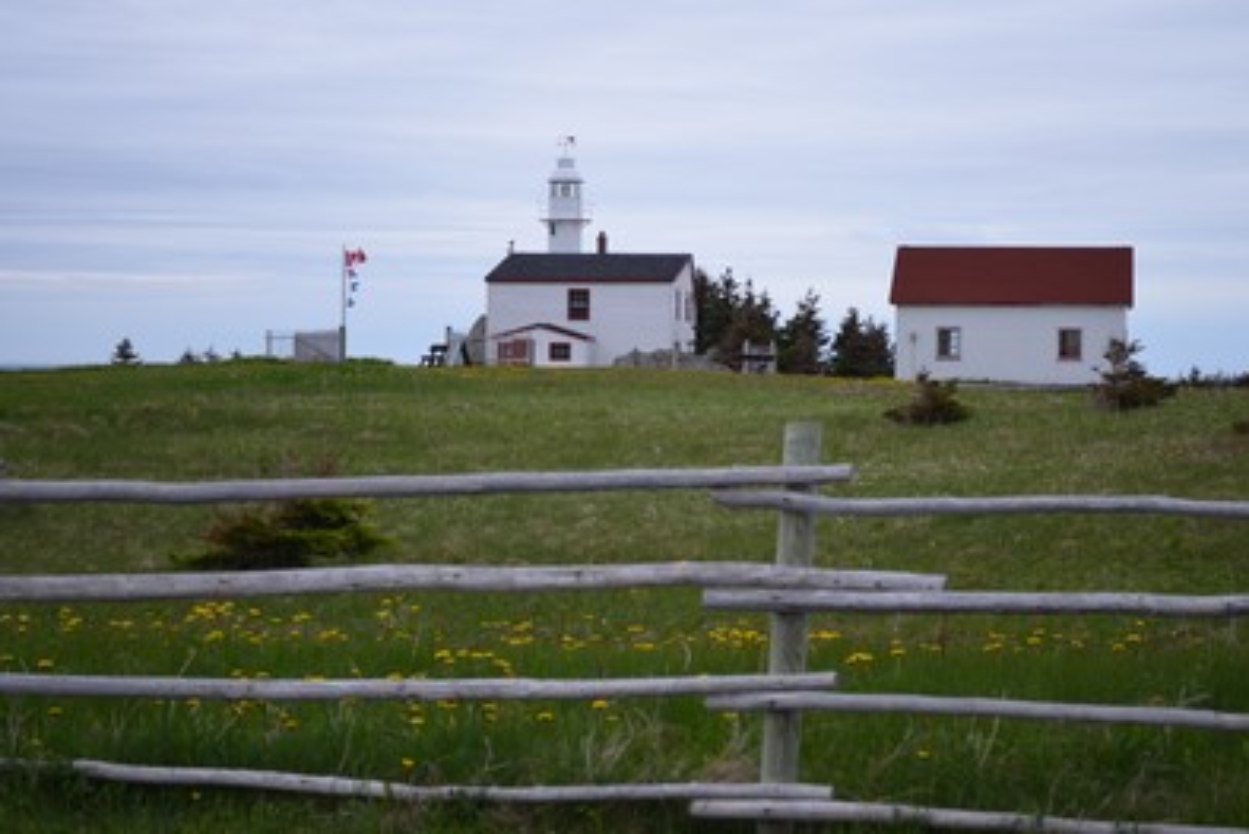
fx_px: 2898
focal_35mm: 84
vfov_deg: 16.4
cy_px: 417
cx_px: 631
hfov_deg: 24.3
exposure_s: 1/125
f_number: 5.6
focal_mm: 55
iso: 220
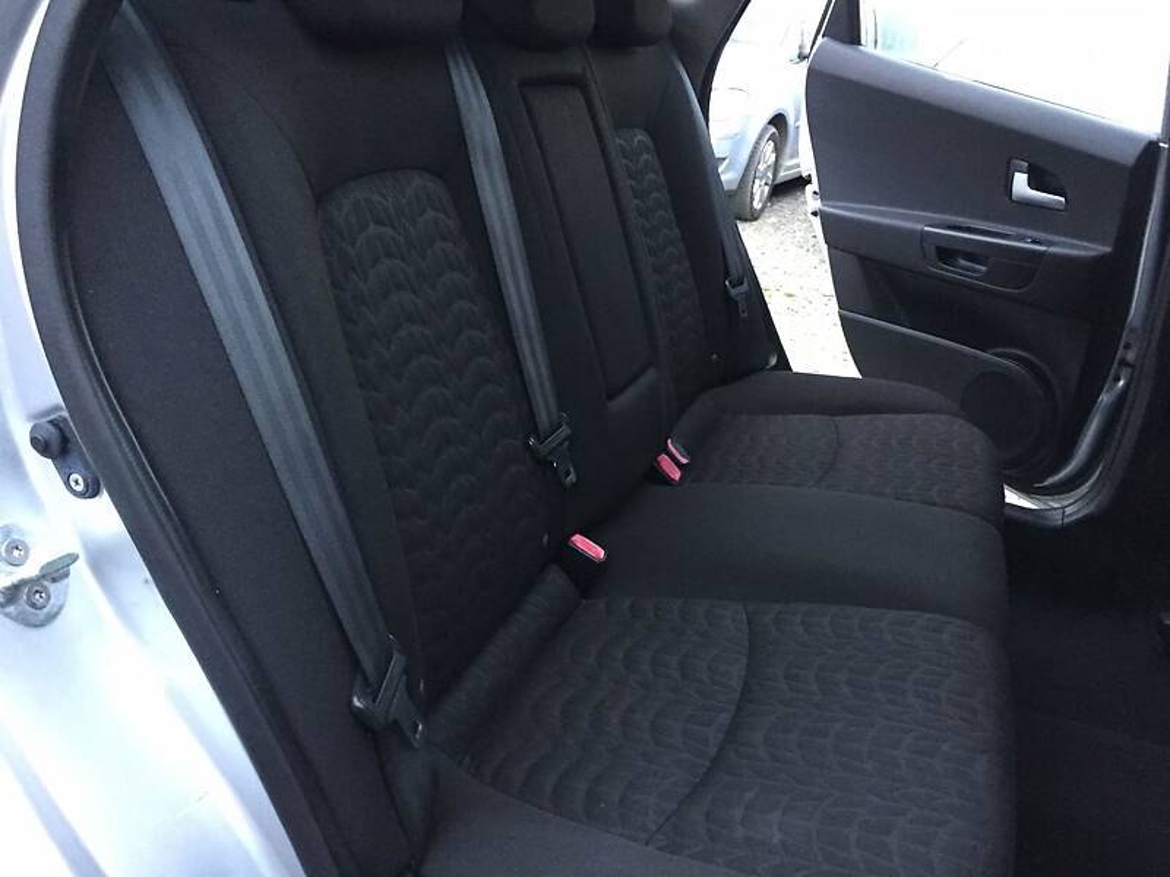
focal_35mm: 29
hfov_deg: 61.7
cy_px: 438
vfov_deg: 48.2
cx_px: 585
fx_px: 980
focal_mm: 4.2
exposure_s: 1/17
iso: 250
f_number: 2.2
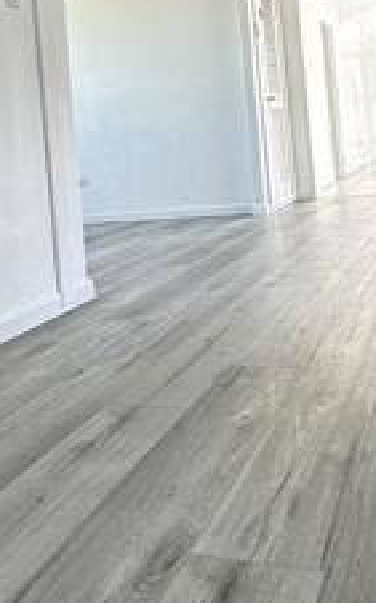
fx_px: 689
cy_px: 131
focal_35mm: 42
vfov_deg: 45.1
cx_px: 253
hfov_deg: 30.3
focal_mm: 2.22
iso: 125
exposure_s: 1/120
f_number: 2.2
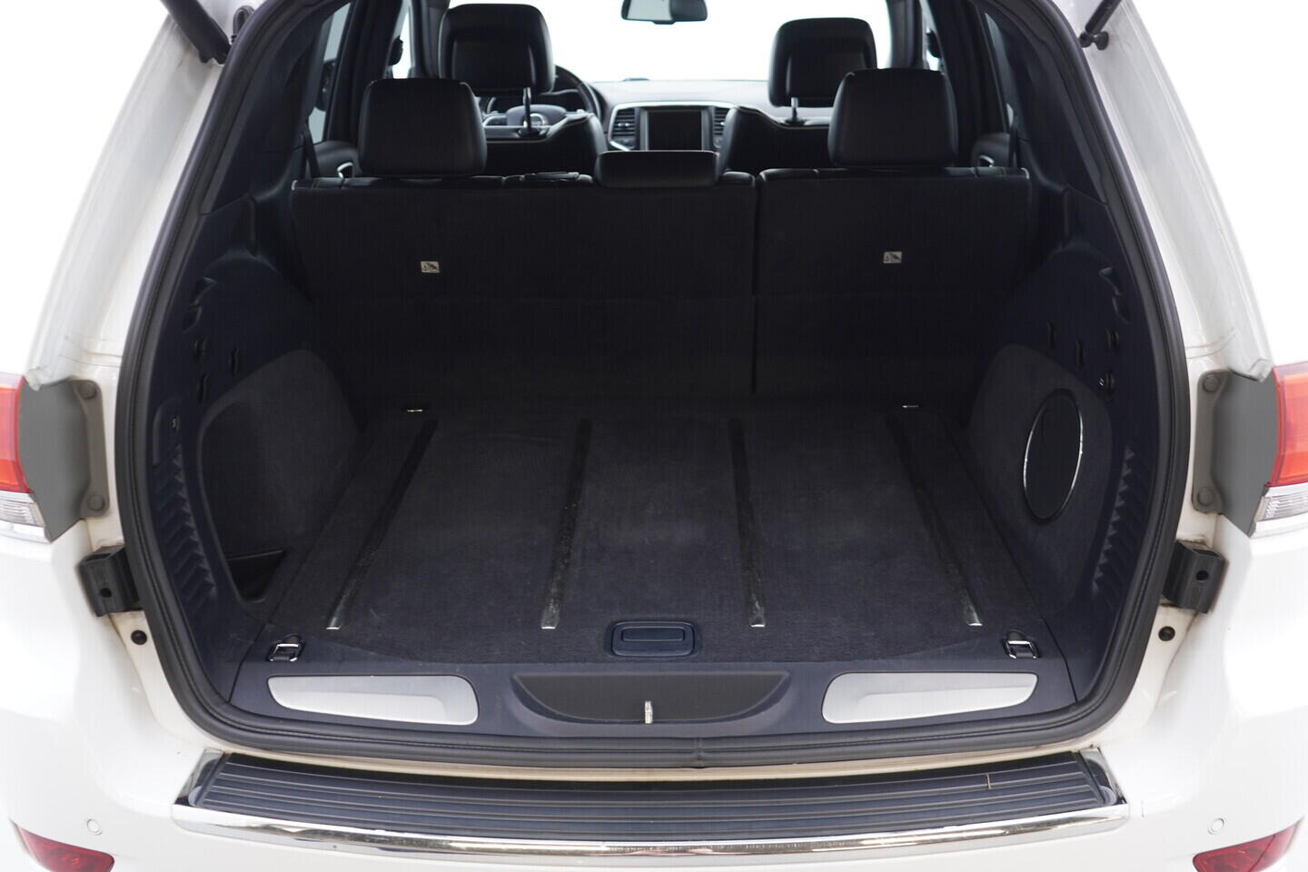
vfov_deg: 36.9
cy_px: 436
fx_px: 1308
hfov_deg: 53.1
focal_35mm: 36
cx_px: 654
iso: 250
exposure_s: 1/40
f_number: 2.8
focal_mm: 24
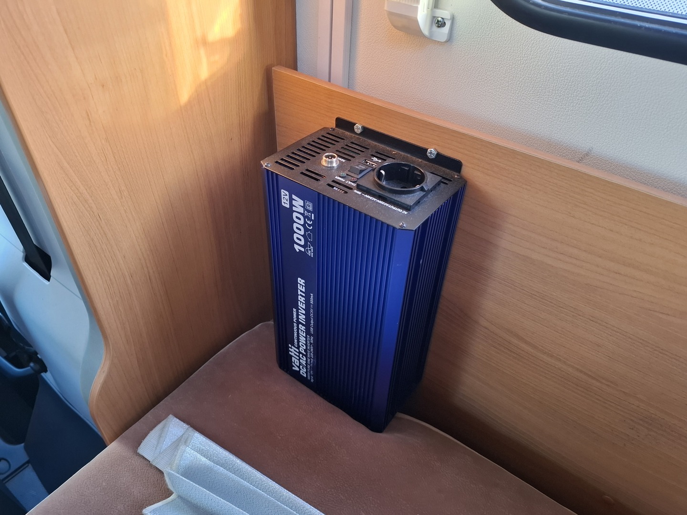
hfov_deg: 73.9
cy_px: 258
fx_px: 456
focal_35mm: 23
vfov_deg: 58.9
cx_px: 344
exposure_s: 1/50
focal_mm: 5.54
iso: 250
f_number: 1.8
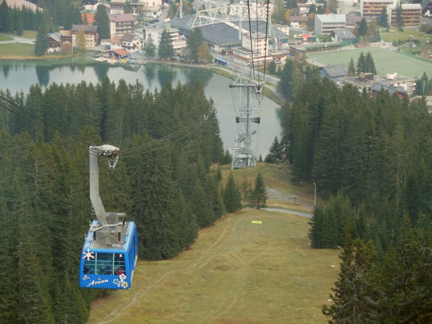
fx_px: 1585
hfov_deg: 15.5
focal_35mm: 127
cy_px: 162
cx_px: 216
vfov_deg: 11.7
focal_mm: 26.8
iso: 100
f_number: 3.6
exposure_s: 1/100
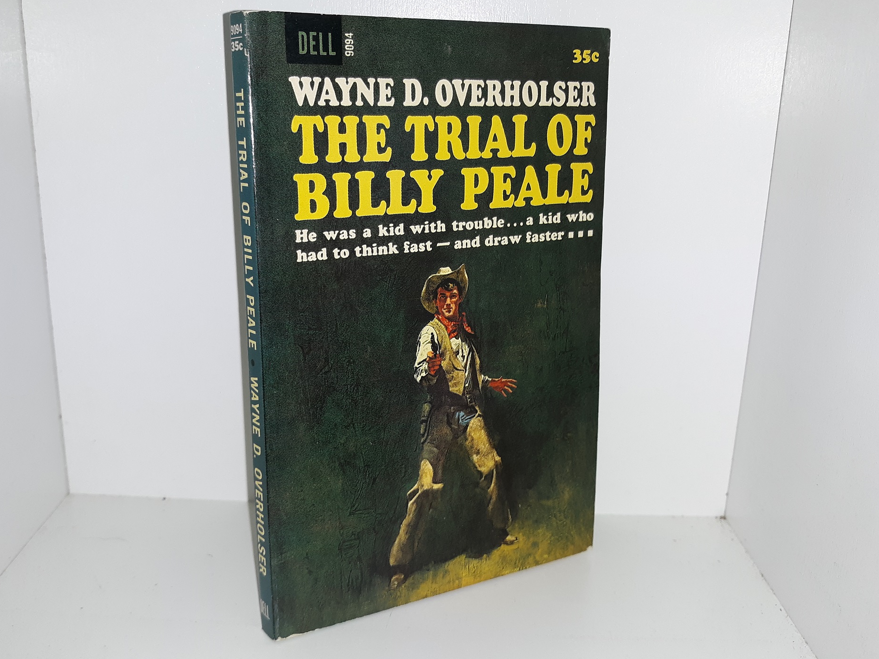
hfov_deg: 58.3
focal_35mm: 31
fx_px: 787
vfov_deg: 45.4
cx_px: 415
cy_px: 297
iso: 40
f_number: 1.7
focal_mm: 3.7
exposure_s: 1/162
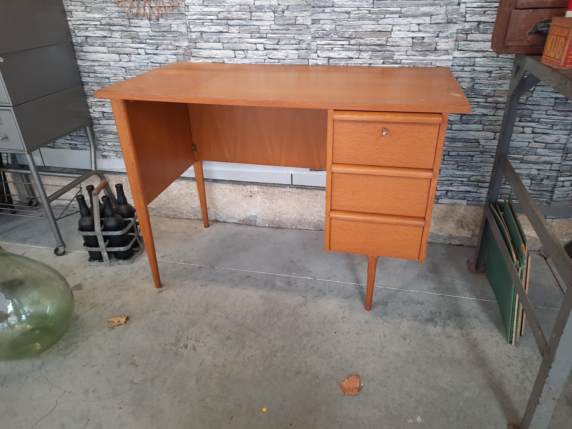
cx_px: 286
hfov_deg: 69.4
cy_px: 214
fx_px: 413
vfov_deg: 54.9
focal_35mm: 25
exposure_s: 1/50
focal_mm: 4.6
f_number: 2
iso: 125
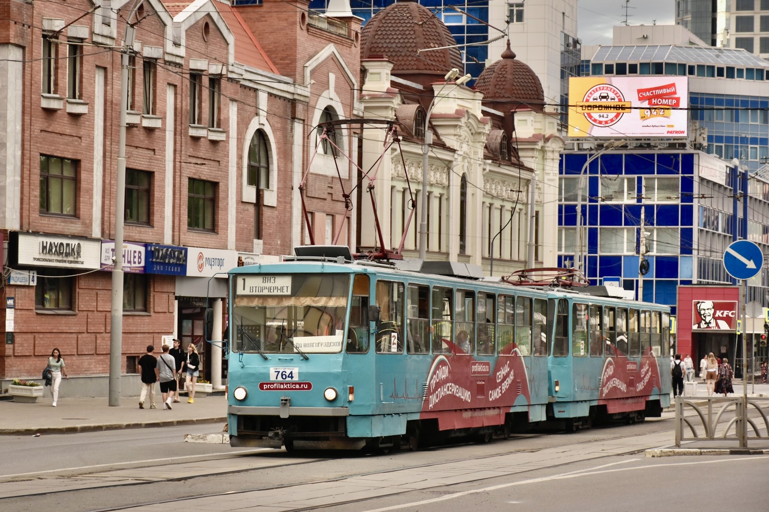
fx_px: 2403
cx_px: 384
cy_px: 256
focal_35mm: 112
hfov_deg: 18.2
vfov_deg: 12.2
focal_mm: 75
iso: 450
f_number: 5
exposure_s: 1/500
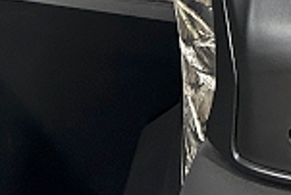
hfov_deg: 13.5
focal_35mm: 143
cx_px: 434
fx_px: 1157
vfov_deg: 8.4
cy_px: -336
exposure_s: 1/60
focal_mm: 5.7
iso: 250
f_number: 1.5
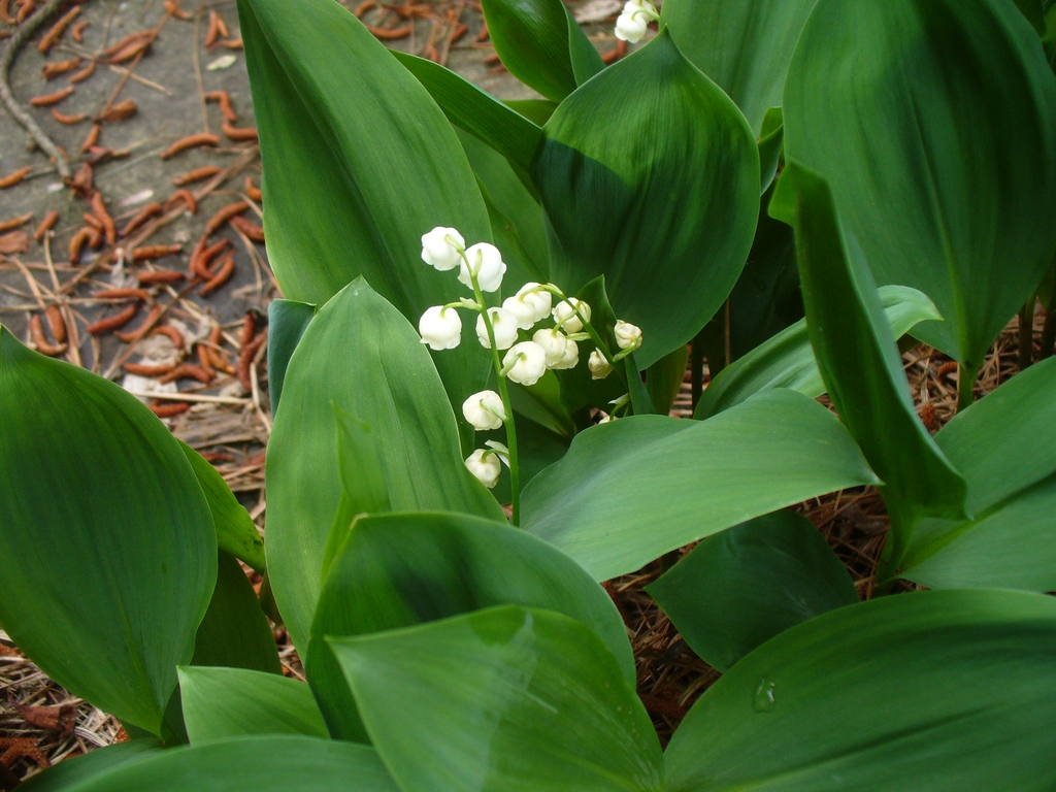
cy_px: 396
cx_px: 528
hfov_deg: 50.1
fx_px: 1129
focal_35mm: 37
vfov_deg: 38.7
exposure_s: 1/60
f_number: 2.8
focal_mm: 6.1
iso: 100
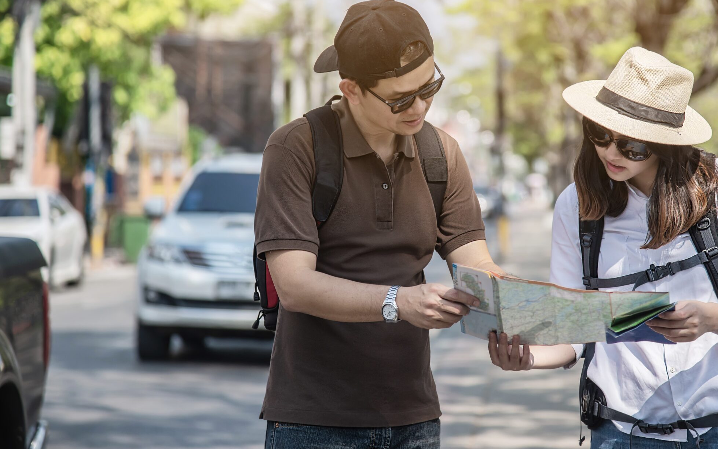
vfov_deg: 8.2
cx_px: 417
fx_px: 3131
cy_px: 147
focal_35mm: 160
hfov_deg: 13.1
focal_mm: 120
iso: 400
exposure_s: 1/2000
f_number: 4
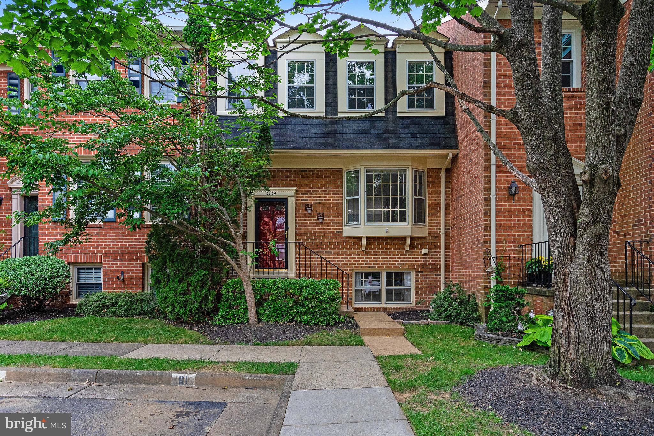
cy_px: 218
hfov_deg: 81.2
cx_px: 327
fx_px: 381
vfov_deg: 59.5
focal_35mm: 21
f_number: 8
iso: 800
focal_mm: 21
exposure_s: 1/125
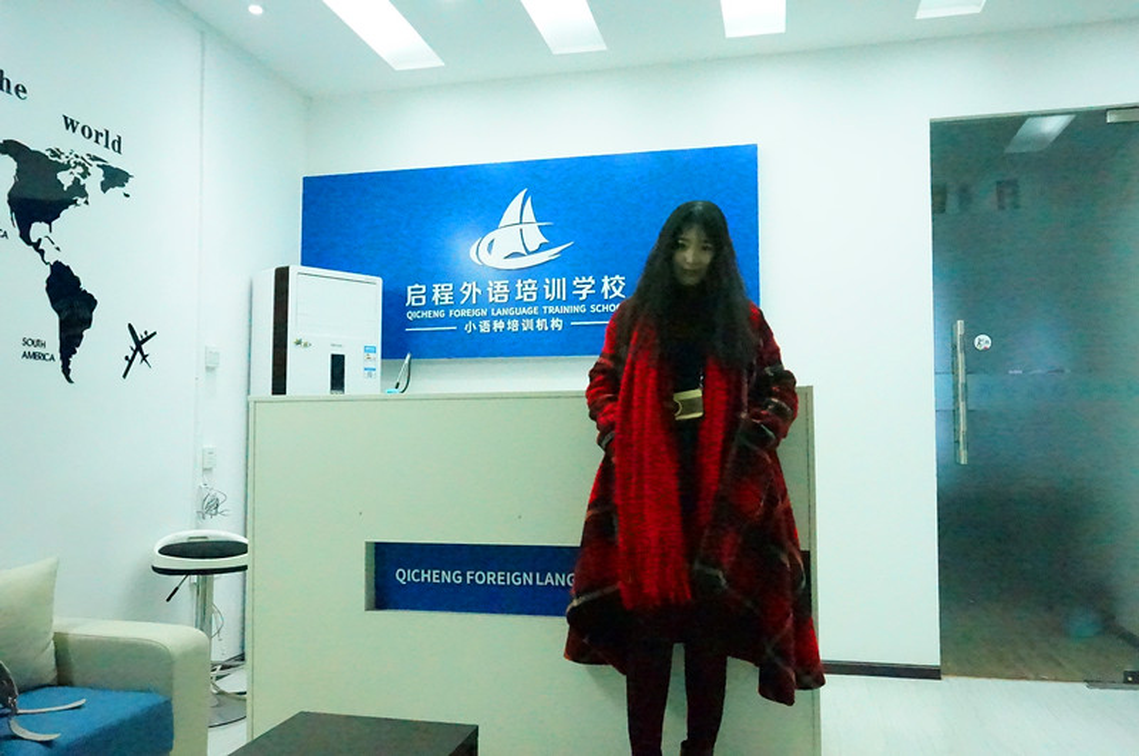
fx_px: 900
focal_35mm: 28
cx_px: 570
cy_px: 378
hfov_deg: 64.6
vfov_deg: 45.5
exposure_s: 1/400
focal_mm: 19
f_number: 7.1
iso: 25600
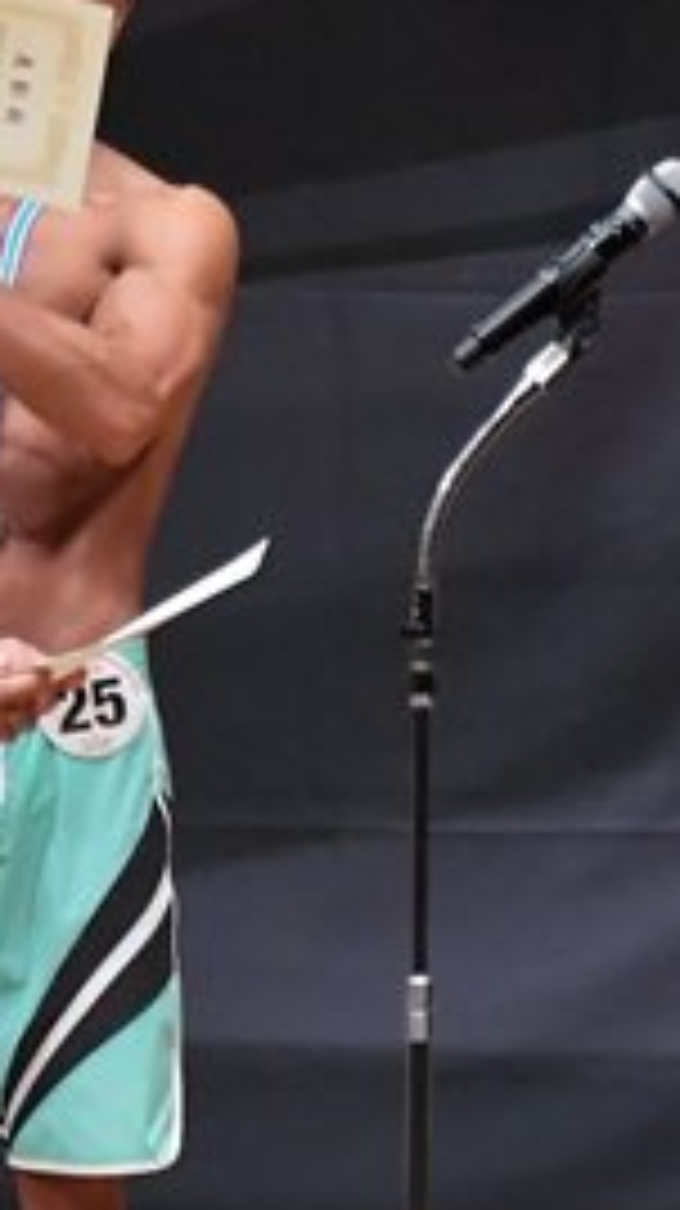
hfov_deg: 1.4
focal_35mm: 859
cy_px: 913
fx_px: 27578
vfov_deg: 2.5
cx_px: 520
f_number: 5.6
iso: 6400
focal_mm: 190
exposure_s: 1/400
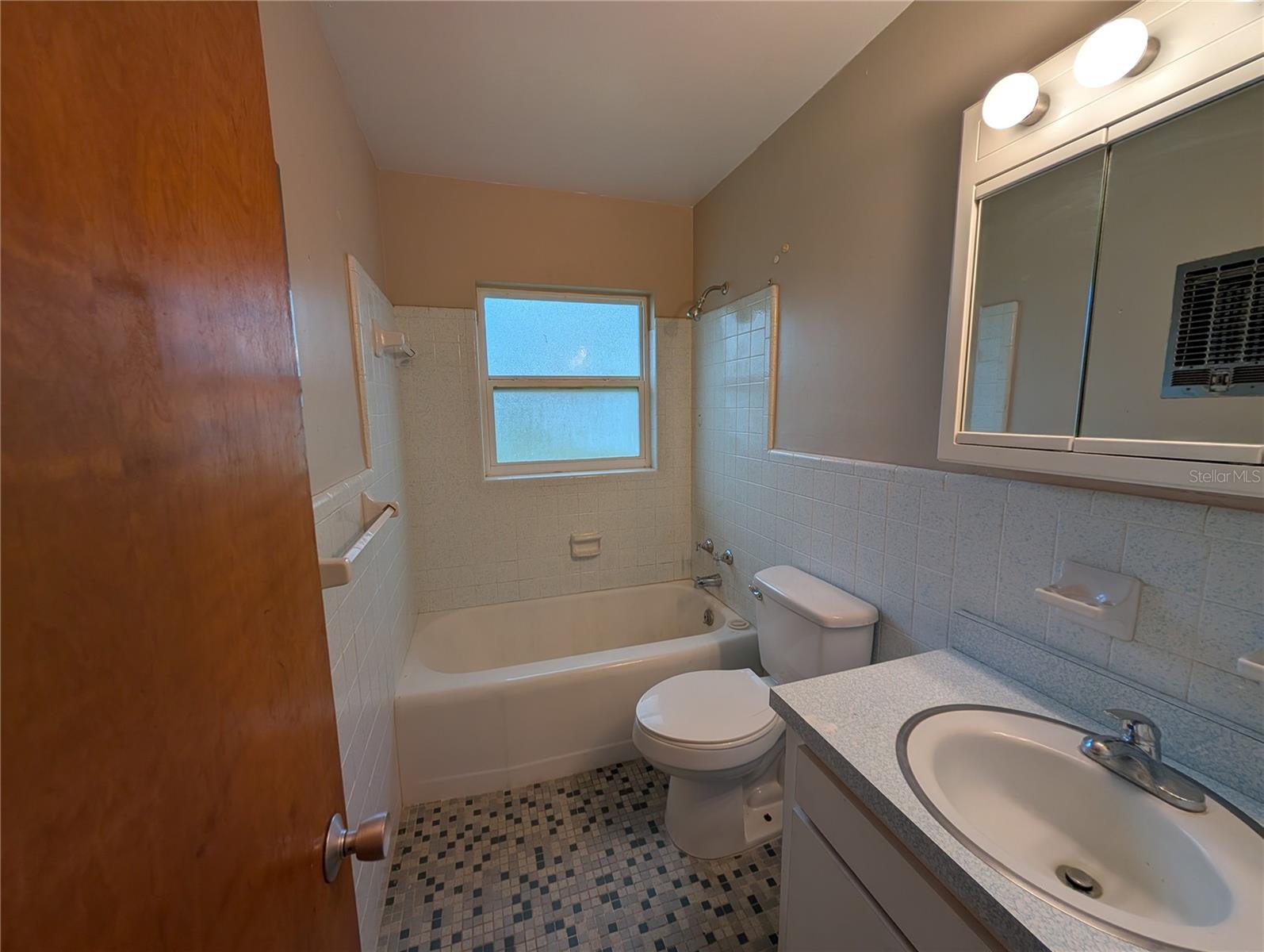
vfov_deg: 94.6
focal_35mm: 12
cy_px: 476
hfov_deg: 110.5
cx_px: 632
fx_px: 439
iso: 54
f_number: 1.7
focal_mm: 2.02
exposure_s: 1/147
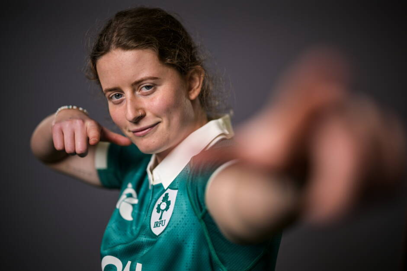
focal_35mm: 50
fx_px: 565
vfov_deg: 27.0
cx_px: 204
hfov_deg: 39.6
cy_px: 136
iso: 32
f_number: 1.2
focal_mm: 50
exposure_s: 1/1250
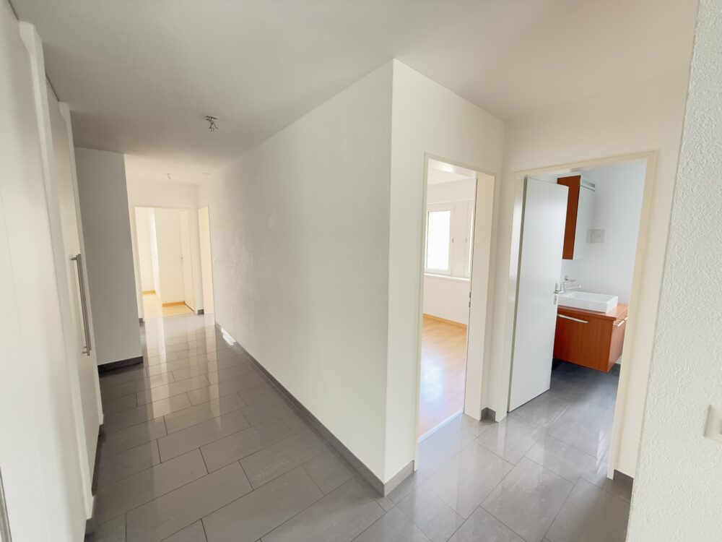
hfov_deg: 102.1
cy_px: 271
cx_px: 361
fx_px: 292
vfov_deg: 85.7
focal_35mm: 14
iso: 640
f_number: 2.2
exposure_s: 1/60
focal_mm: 2.22
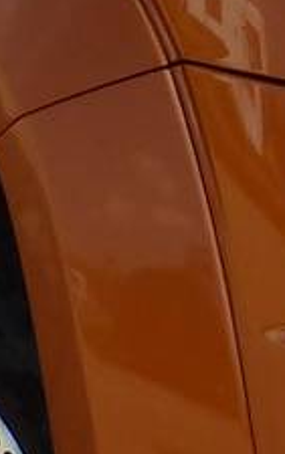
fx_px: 2803
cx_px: 346
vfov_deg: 9.1
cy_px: -119
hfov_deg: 5.8
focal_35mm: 226
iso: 100
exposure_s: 1/640
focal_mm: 4.5
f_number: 4
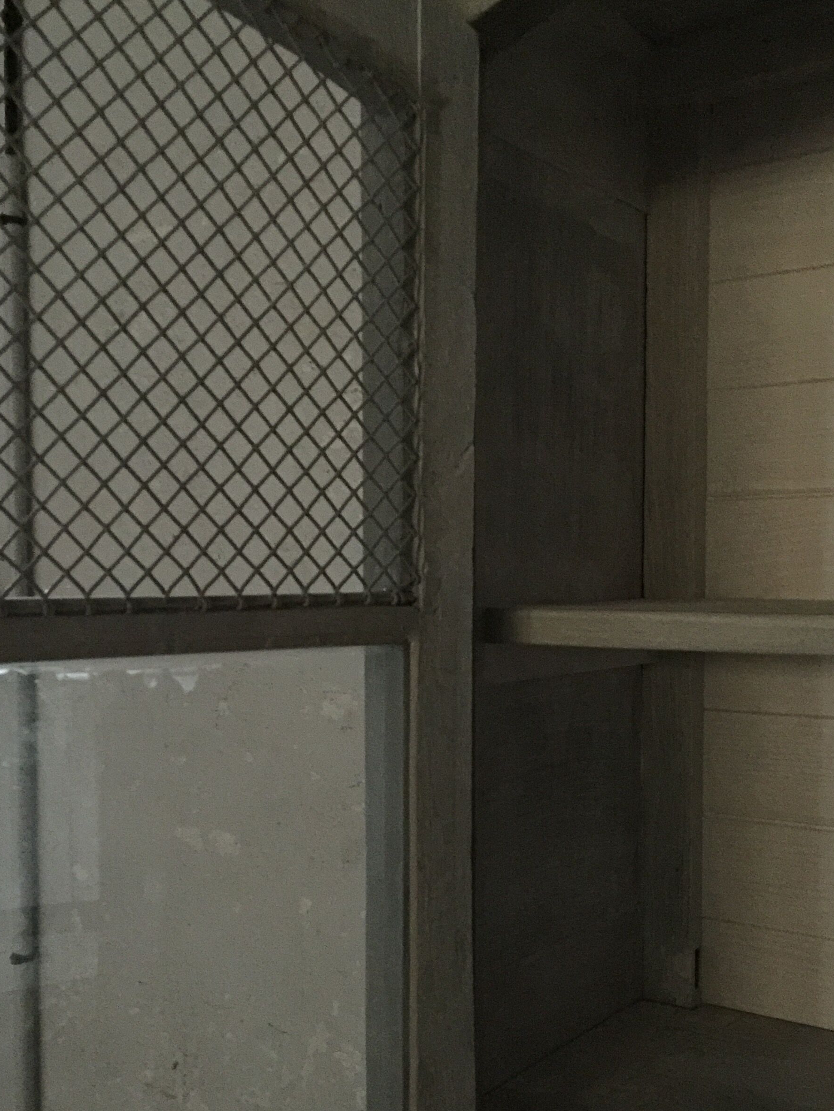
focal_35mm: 40
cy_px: 668
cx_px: 407
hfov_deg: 36.0
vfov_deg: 46.5
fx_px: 1285
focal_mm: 4.15
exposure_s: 1/4
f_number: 2.2
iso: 400
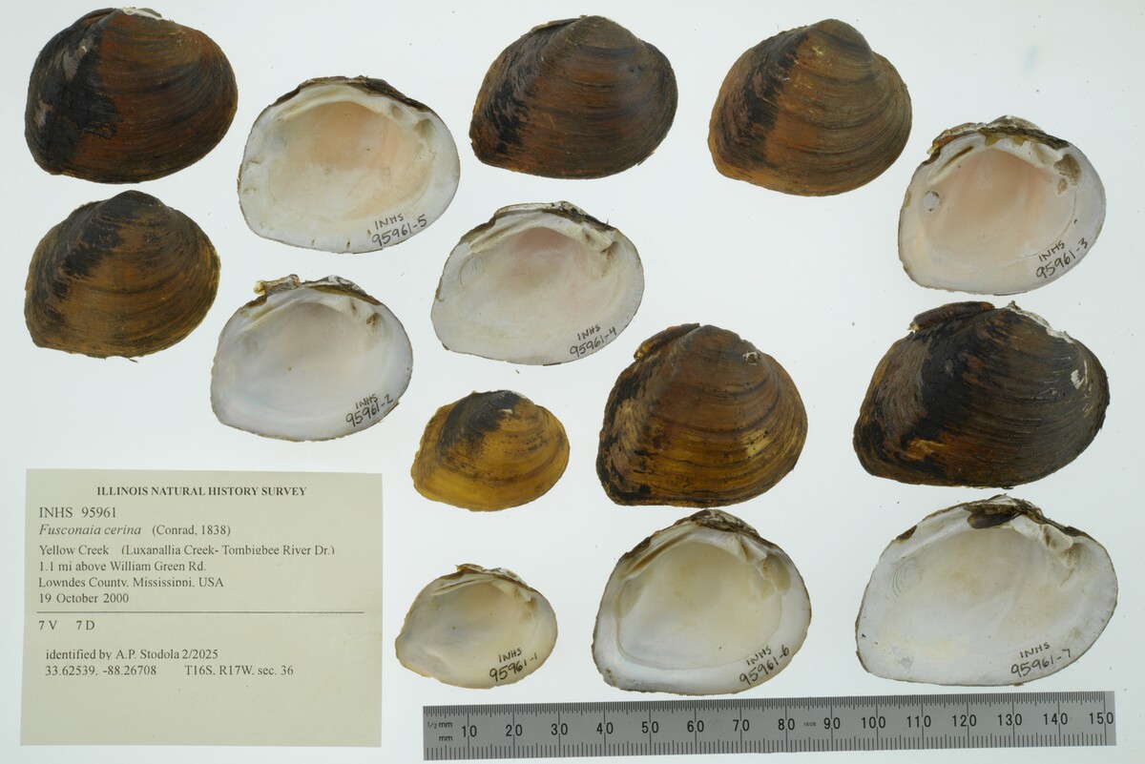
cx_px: 572
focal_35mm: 60
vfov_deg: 22.6
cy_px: 382
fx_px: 1909
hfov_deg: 33.4
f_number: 32
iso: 100
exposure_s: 1/8
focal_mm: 60
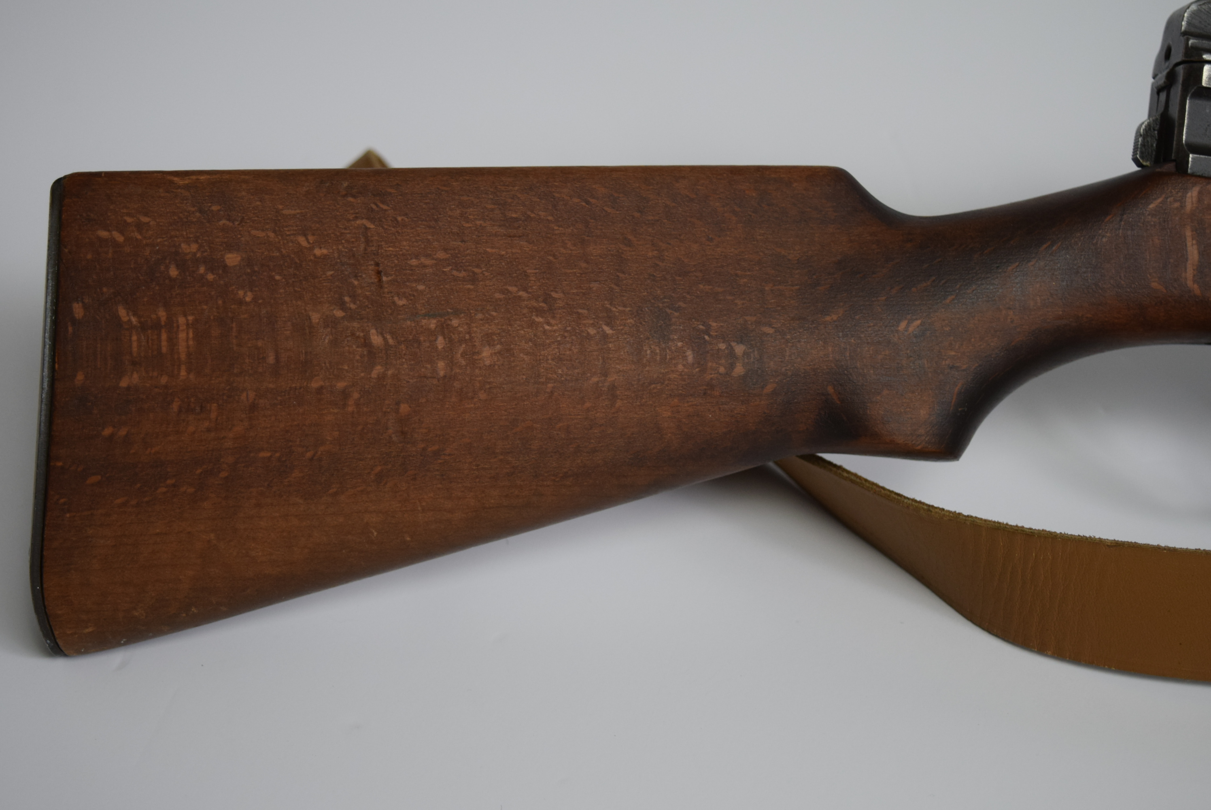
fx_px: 2272
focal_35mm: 68
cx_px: 606
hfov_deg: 29.8
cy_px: 405
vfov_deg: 20.2
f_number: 5
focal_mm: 45
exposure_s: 1/125
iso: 800
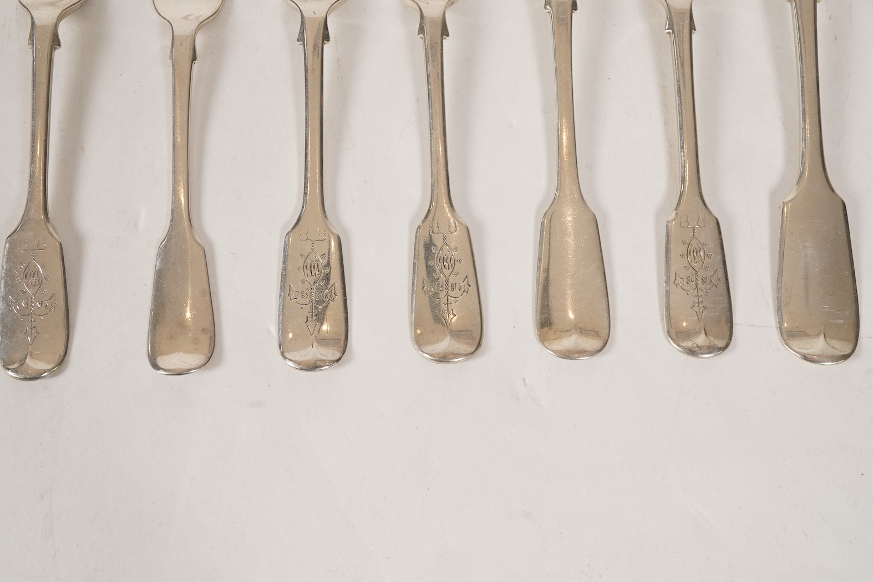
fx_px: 1091
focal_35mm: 45
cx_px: 436
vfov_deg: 29.9
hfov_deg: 43.6
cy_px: 291
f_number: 22
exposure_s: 1/125
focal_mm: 30
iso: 400
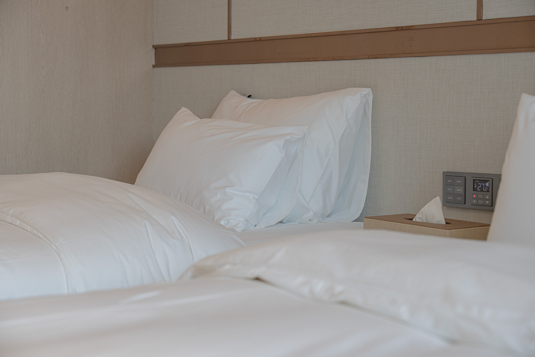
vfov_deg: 19.5
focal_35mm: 70
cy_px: 178
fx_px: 1040
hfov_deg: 28.8
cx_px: 268
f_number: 4.5
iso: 800
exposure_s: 1/160
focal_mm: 70
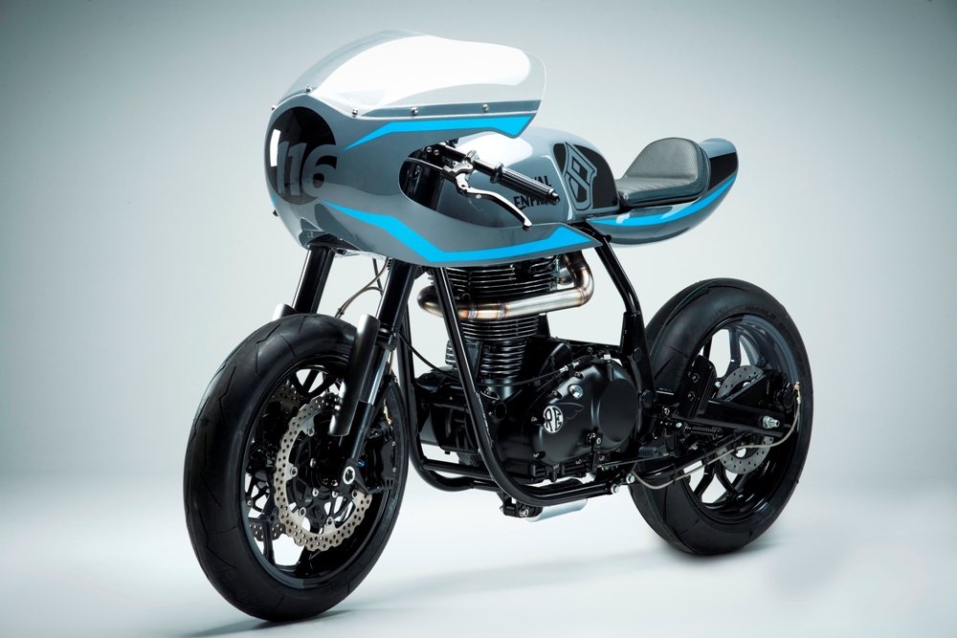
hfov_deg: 15.2
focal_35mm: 135
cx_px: 478
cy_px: 319
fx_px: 3589
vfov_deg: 10.2
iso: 320
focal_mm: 135
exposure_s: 1/200
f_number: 16
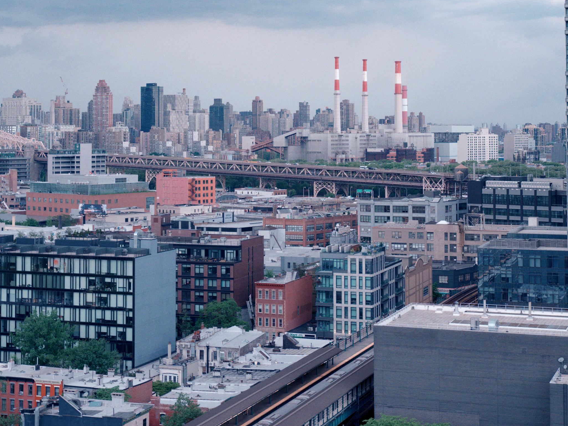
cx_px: 284
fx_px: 1116
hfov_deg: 28.6
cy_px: 101
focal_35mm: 68
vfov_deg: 21.4
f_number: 2.8
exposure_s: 1/200
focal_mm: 47
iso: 100
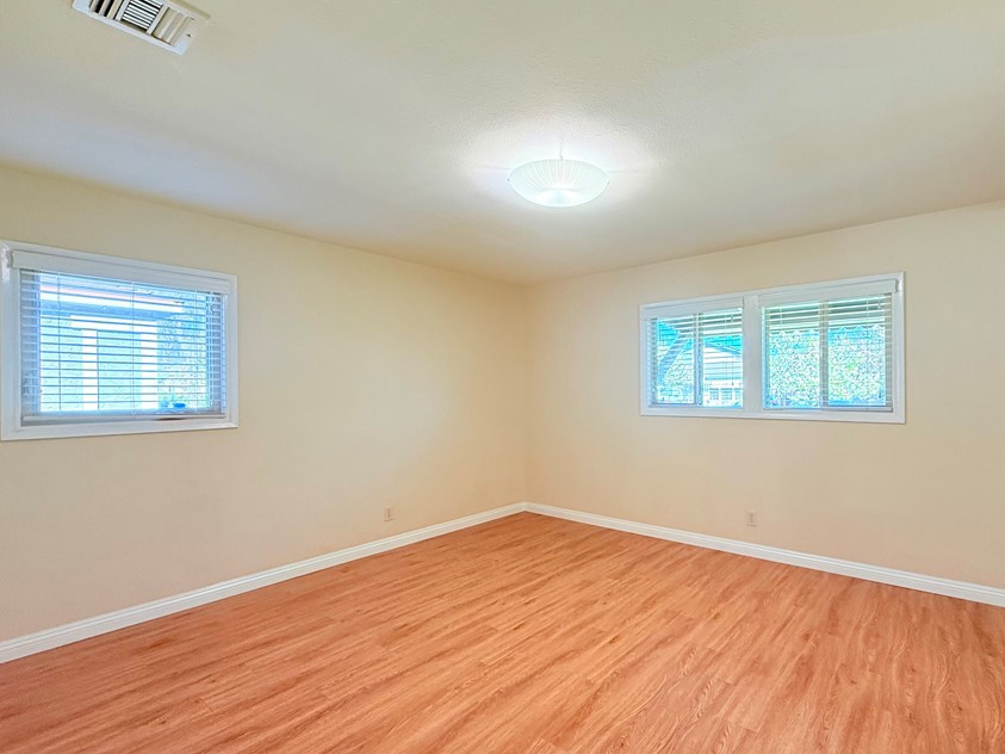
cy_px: 389
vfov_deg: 74.7
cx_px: 591
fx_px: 493
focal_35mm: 17
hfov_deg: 90.1
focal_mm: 2.22
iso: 160
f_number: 2.2
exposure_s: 1/120
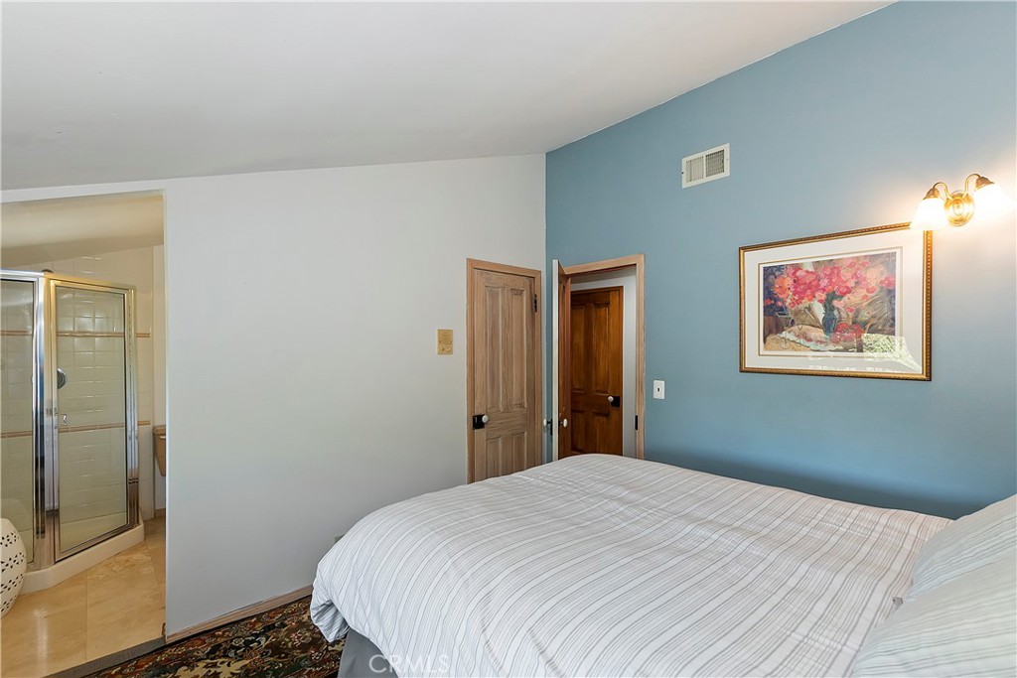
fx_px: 424
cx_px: 508
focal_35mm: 15
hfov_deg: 100.4
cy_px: 339
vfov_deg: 77.3
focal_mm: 10
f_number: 8
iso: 400
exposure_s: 1/30
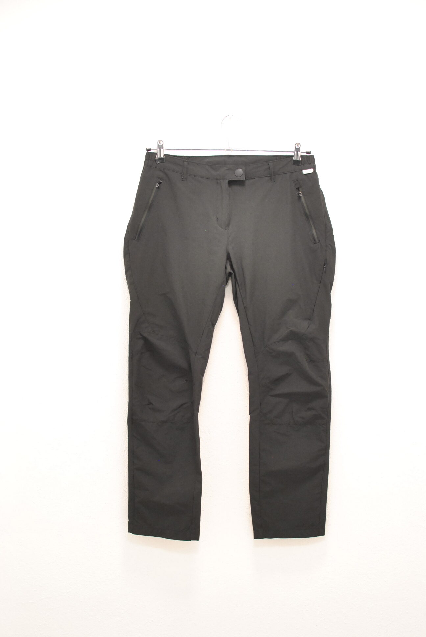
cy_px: 318
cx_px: 213
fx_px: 929
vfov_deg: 37.8
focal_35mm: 52
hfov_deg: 25.8
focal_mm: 35
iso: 800
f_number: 4
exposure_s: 1/60
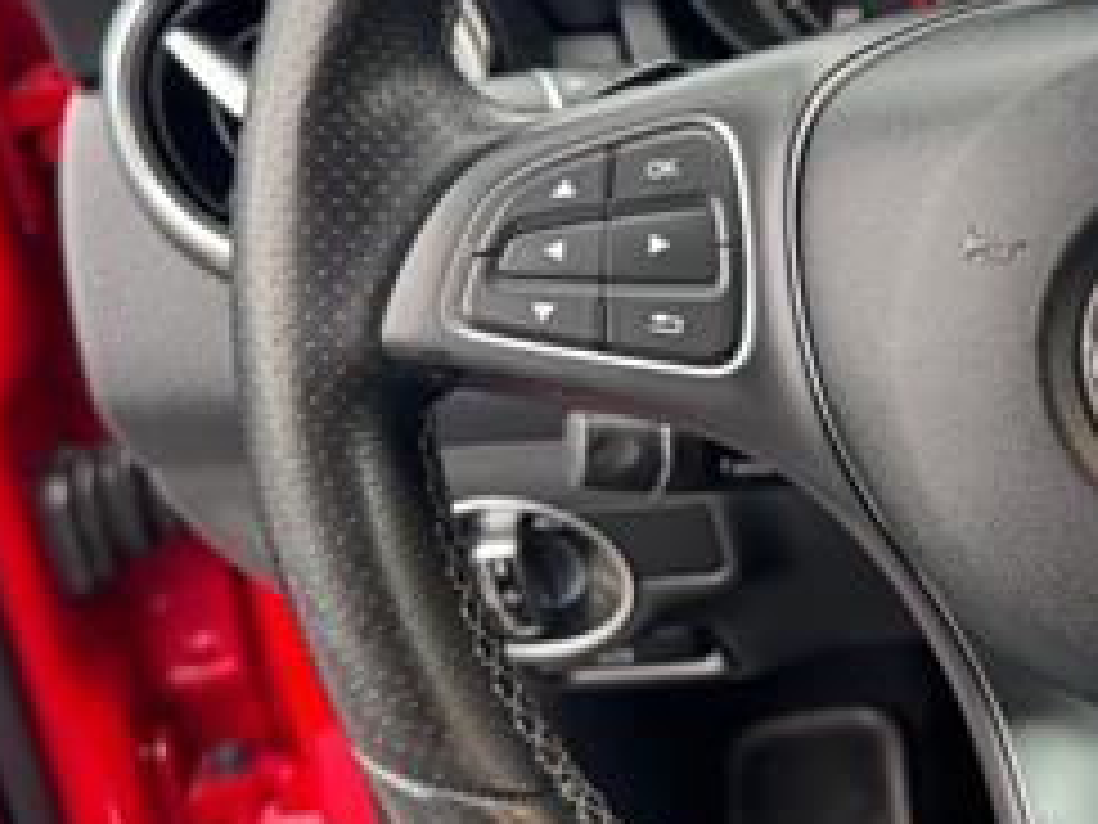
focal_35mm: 63
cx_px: 1282
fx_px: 1998
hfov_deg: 27.4
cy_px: 234
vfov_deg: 23.1
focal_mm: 6.76
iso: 200
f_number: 1.78
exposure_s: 1/79
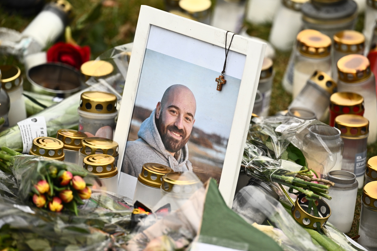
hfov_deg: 10.3
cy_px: 126
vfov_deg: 6.9
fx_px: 2094
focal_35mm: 200
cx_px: 188
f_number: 4
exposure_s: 1/1000
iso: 800
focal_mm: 200
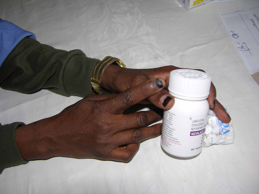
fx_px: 262
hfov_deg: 52.6
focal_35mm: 35
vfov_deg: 40.7
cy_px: 97
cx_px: 130
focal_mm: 8.9
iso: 50
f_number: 2.8
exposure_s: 1/60.1
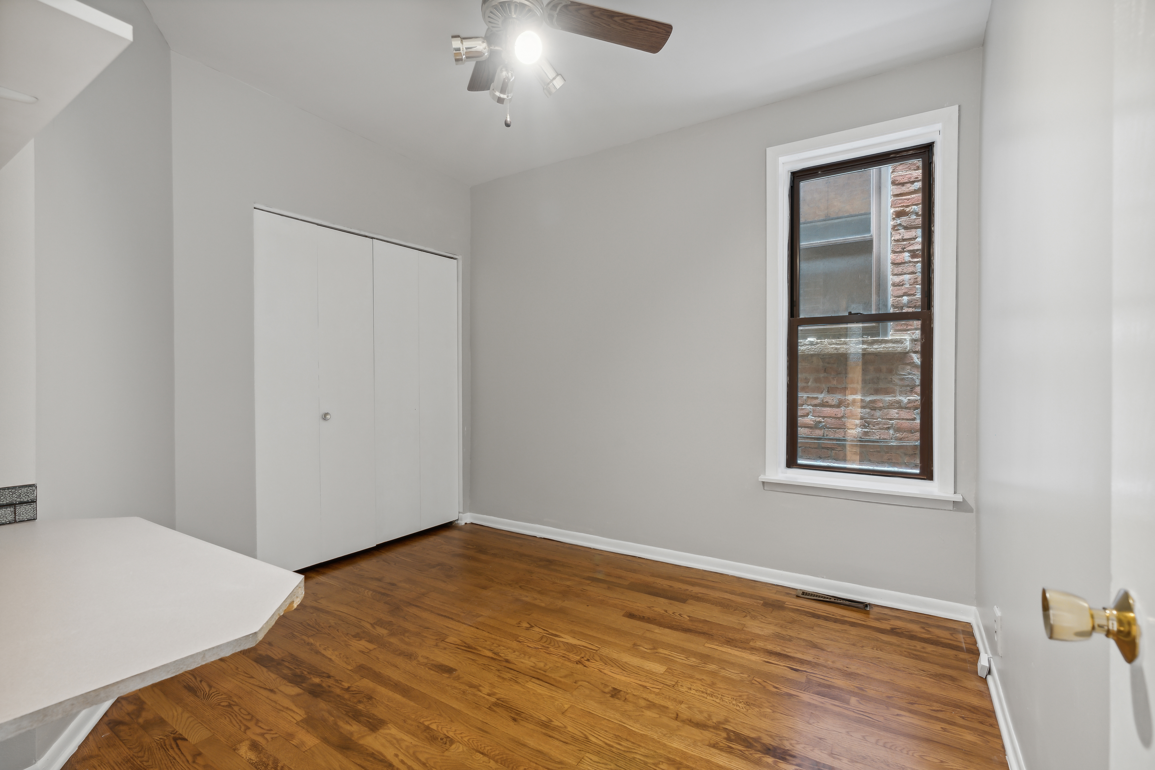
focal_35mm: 16
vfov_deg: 73.8
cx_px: 578
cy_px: 385
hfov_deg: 96.7
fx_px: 513
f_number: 8
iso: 320
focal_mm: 16
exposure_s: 5
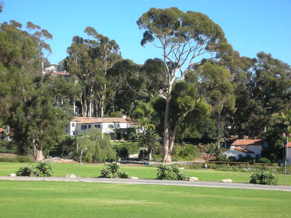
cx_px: 146
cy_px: 109
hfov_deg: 22.8
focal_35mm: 86
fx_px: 723
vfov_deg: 17.2
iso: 50
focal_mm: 14.3
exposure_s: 1/166
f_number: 4.8
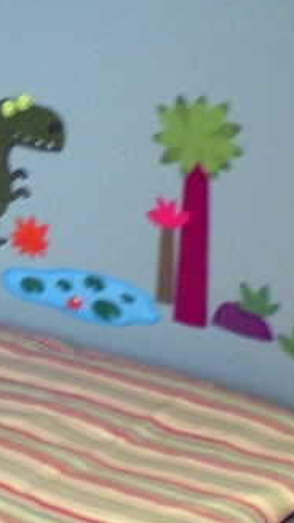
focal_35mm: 114
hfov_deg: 10.0
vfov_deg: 18.5
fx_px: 1580
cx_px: -256
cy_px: 73
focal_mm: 6.3
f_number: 3.1
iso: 200
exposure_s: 1/15
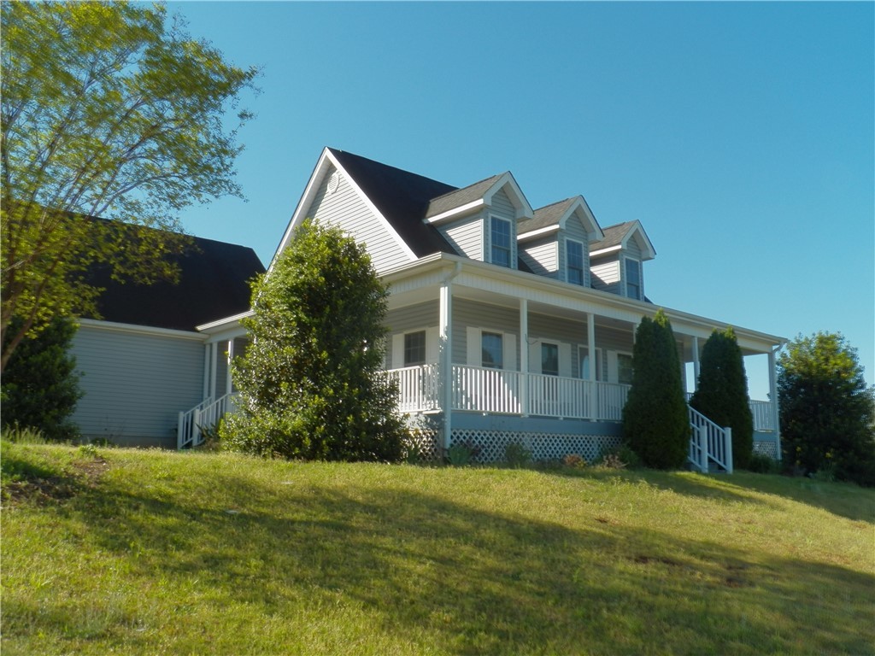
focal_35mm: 28
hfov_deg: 63.4
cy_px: 328
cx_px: 438
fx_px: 708
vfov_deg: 49.7
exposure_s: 1/1250
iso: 125
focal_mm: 4.9
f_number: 6.3
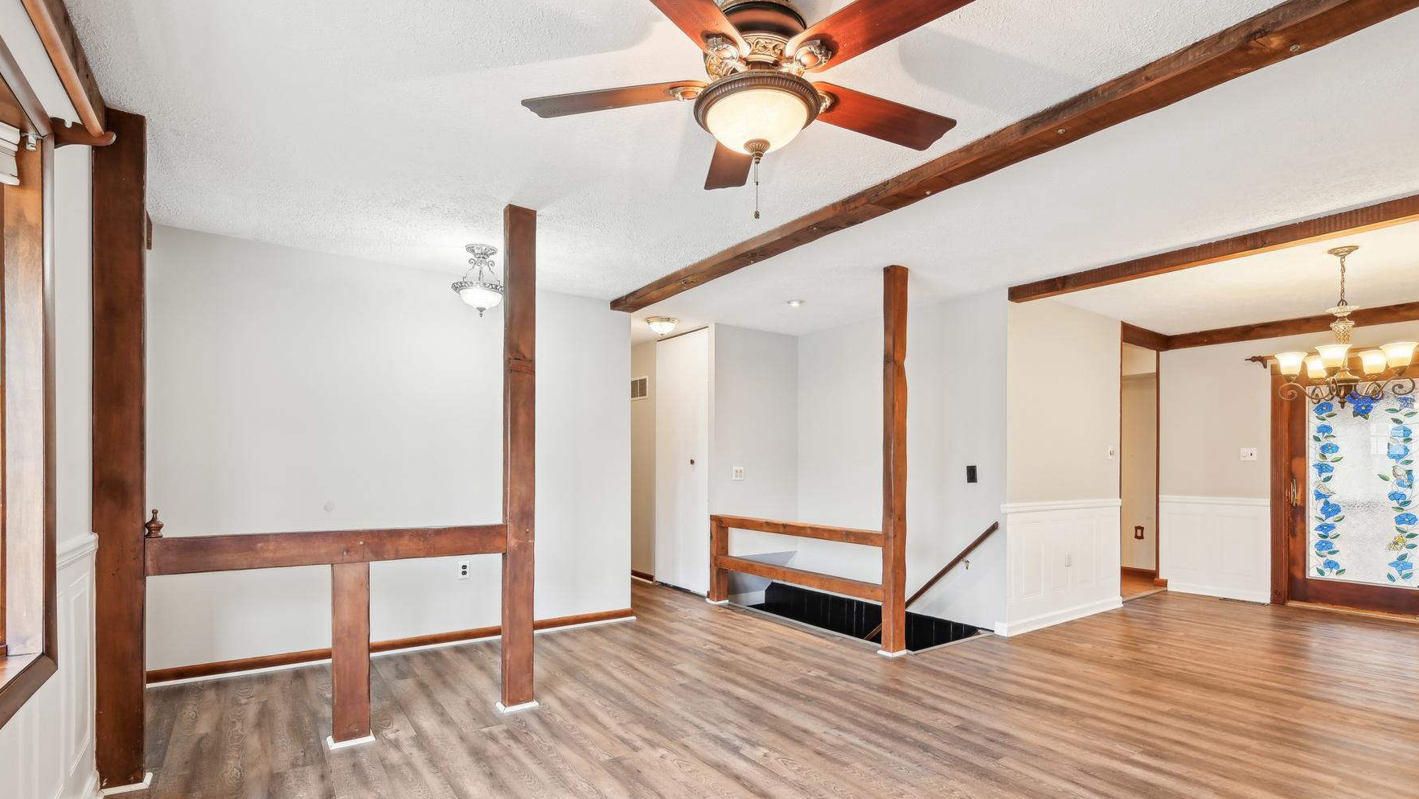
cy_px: 461
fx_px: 640
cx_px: 704
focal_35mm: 17
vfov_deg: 63.6
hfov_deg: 95.9
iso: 400
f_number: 8
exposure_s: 1/10
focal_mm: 14
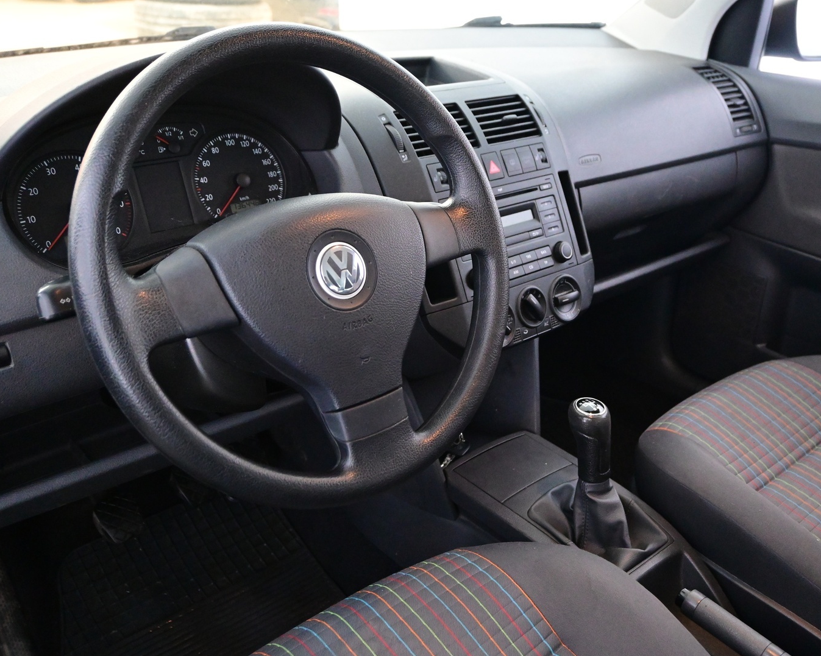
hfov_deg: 50.6
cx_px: 477
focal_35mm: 36
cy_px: 328
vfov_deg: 41.6
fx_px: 864
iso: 5000
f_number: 4
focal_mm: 21
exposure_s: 1/30
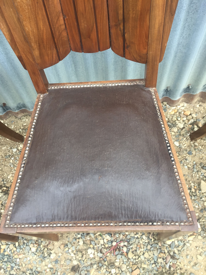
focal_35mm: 29
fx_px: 230
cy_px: 138
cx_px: 103
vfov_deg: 61.7
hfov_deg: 48.2
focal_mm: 4.15
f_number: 2.2
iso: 32
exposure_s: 1/50
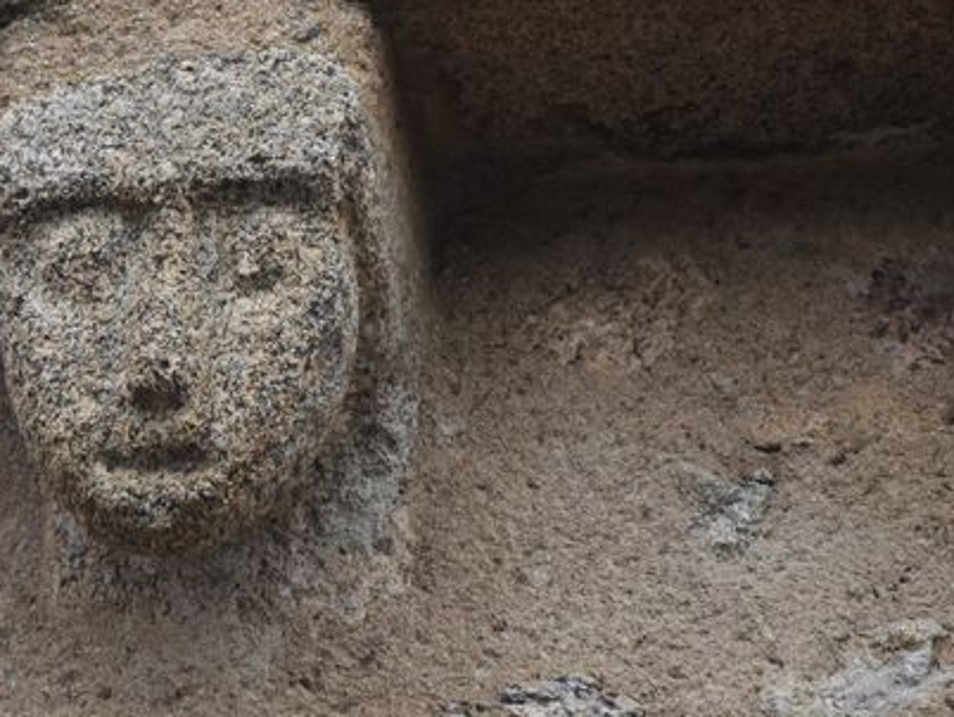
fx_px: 19200
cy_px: 351
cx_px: 161
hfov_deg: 2.8
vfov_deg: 2.1
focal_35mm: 696
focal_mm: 185
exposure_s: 1/1000
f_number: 5.6
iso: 640
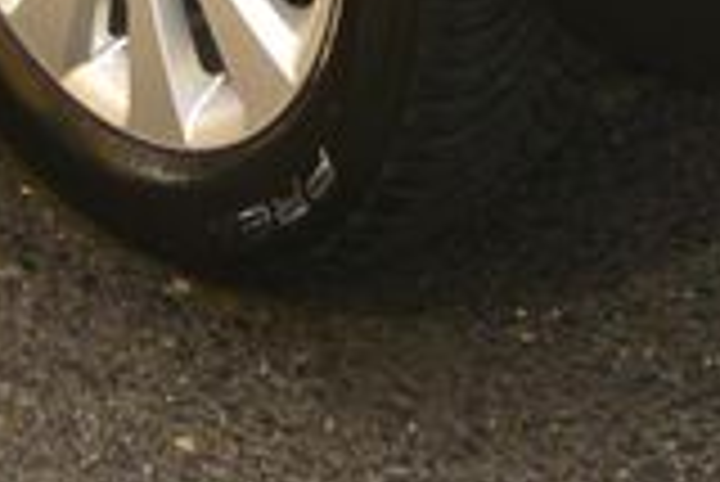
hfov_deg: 11.9
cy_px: -858
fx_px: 3463
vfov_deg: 7.2
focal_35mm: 173
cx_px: 382
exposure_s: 1/250
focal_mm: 10
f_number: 7.1
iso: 160
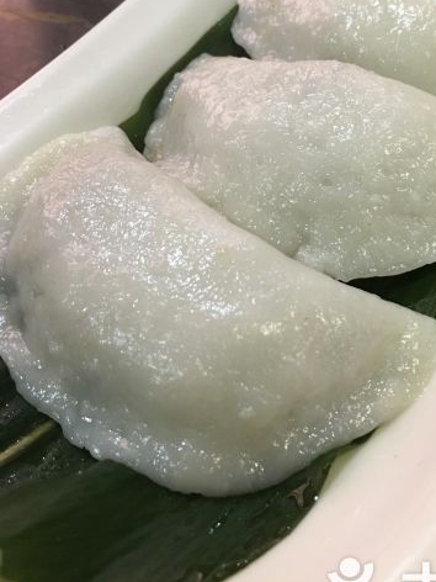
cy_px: 219
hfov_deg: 33.1
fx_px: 722
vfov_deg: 43.5
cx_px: 313
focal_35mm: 43
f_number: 2.2
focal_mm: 4.15
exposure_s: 1/33
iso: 160
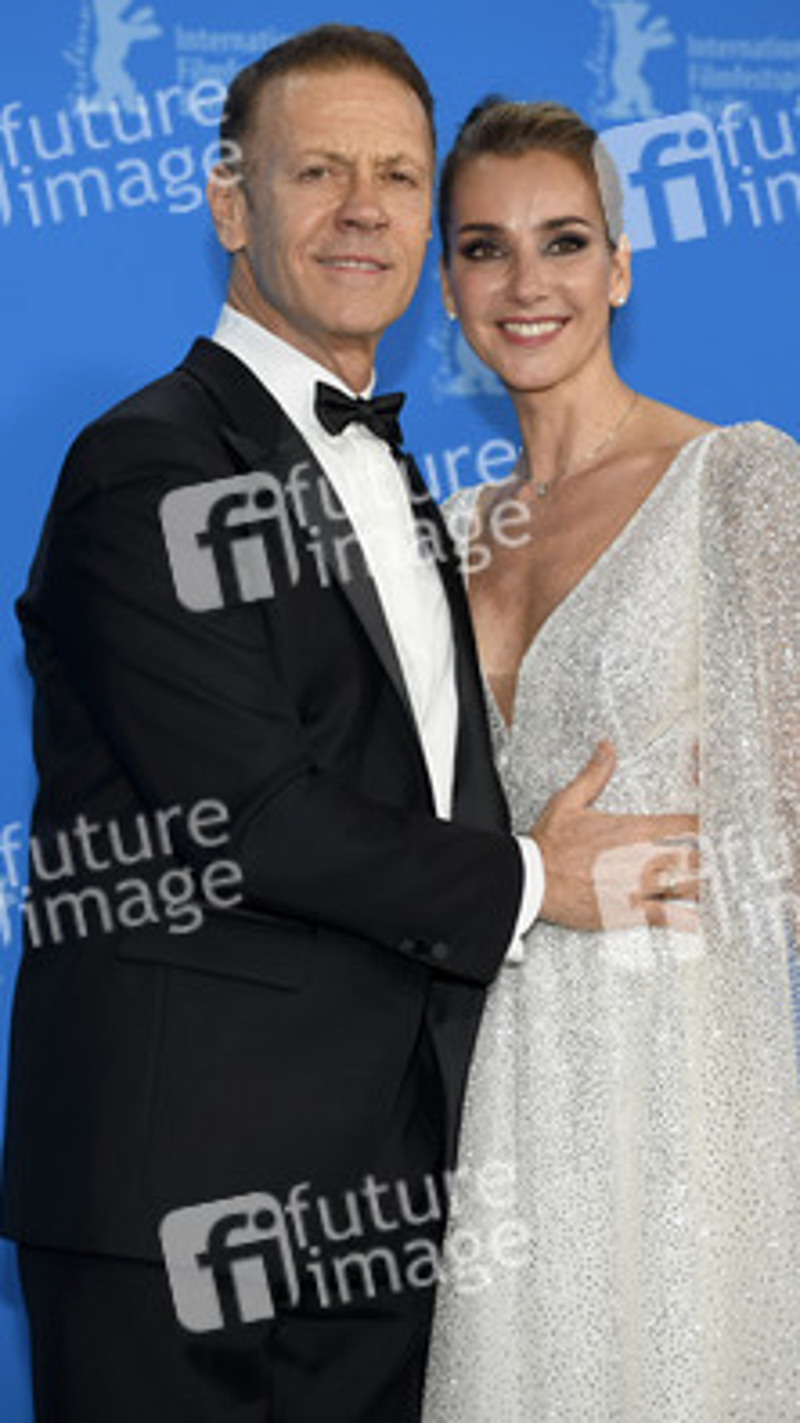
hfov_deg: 11.2
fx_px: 4075
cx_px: 450
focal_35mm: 108
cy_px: 706
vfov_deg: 19.8
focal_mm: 102
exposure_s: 1/400
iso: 640
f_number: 4
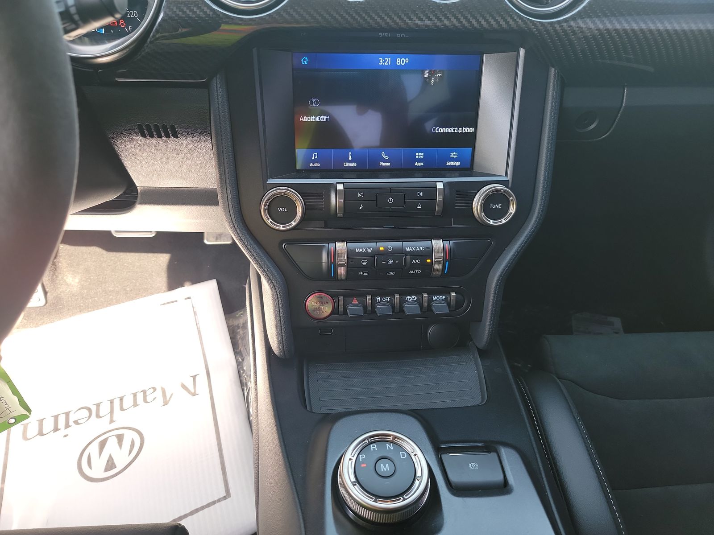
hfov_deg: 71.6
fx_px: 495
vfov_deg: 56.8
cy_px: 268
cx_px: 357
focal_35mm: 24
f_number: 1.8
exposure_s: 1/59
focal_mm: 6.7
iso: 90
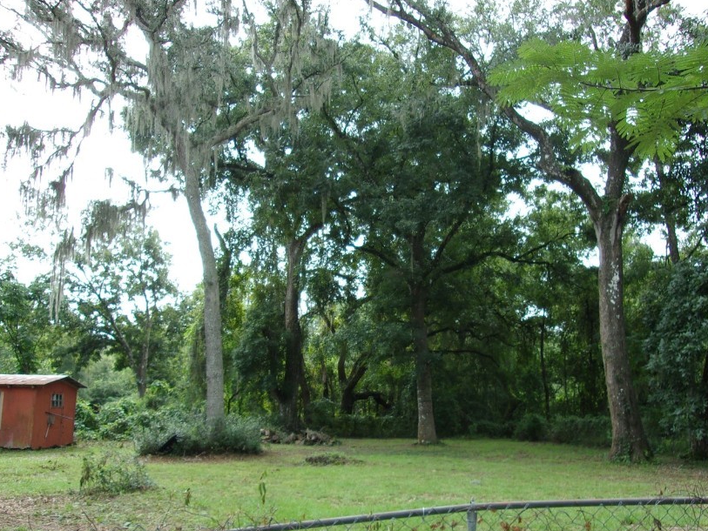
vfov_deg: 41.5
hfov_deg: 53.6
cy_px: 333
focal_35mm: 34
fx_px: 696
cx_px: 424
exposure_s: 1/170
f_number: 3
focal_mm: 4.9
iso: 80
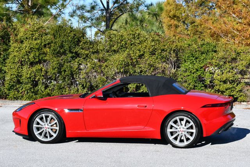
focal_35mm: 92
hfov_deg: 22.1
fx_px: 639
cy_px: 84
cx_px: 125
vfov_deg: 14.9
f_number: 8
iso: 100
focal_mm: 46
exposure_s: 1/250
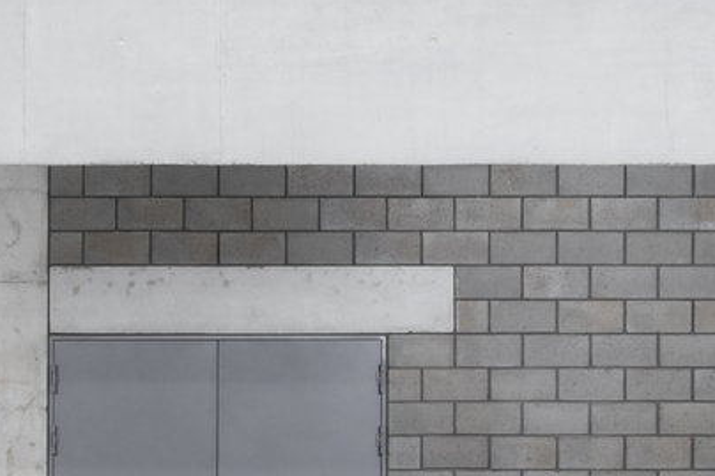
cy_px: -71
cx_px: -545
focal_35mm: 198
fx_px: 3931
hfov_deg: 9.9
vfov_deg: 6.9
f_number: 13
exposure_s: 1.6
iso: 250
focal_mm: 40
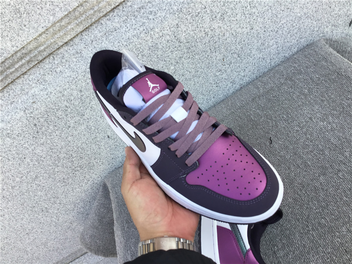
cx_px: 176
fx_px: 315
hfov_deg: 58.4
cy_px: 132
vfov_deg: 45.4
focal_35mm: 31
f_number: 2.4
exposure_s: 1/227
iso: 25
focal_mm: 3.3
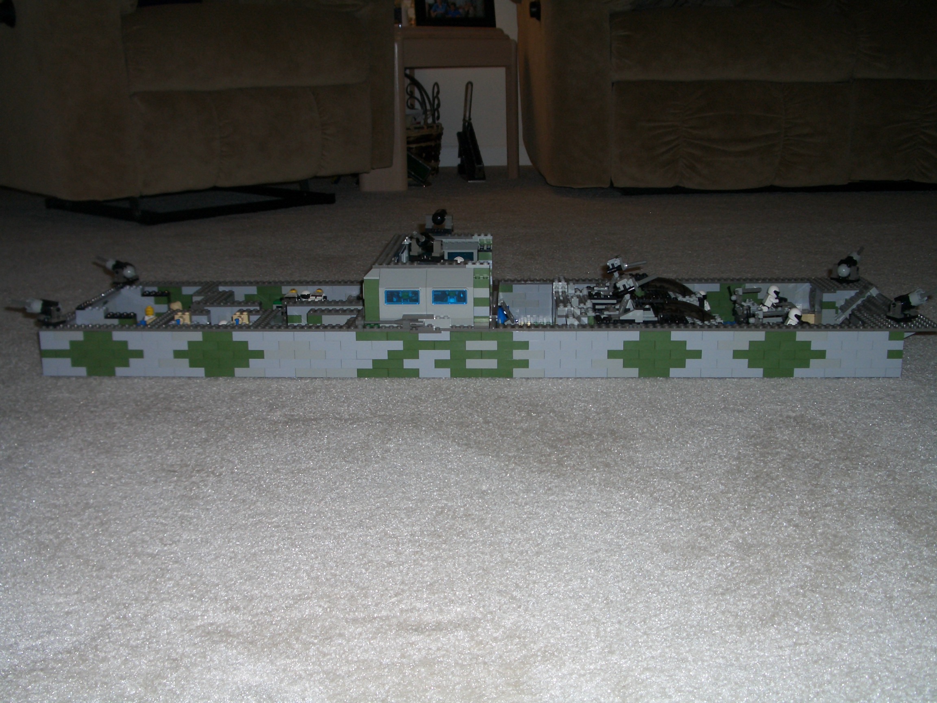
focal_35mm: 41
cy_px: 352
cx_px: 468
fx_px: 1110
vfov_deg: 35.1
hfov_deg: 45.8
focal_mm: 6.8
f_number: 4.6
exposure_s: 1/60
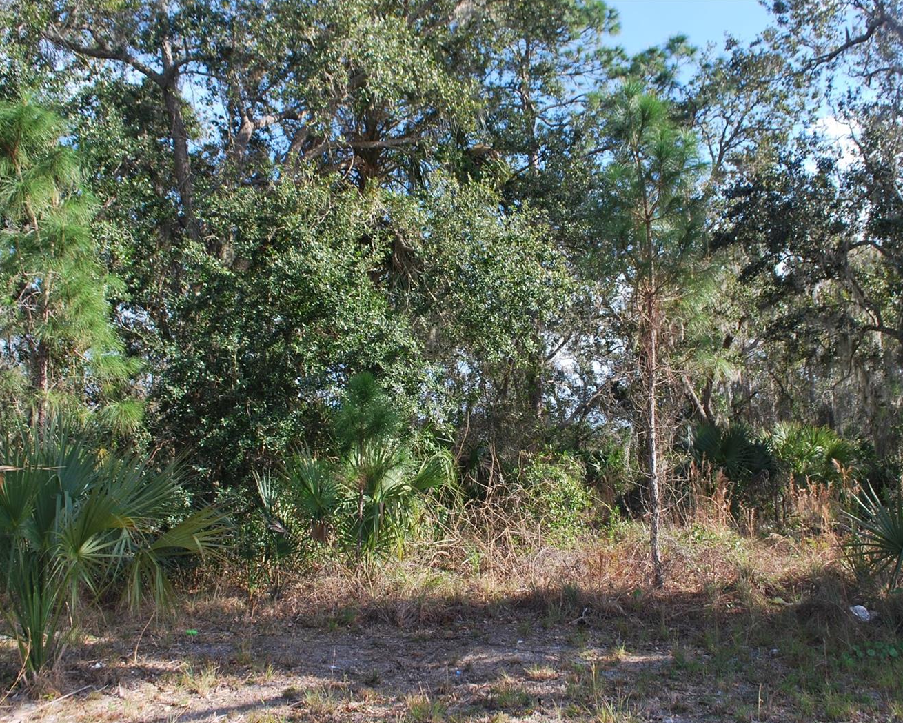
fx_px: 828
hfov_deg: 57.1
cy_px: 368
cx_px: 484
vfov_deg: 47.1
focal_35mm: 31
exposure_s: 1/125
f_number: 5.6
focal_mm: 18
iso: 160
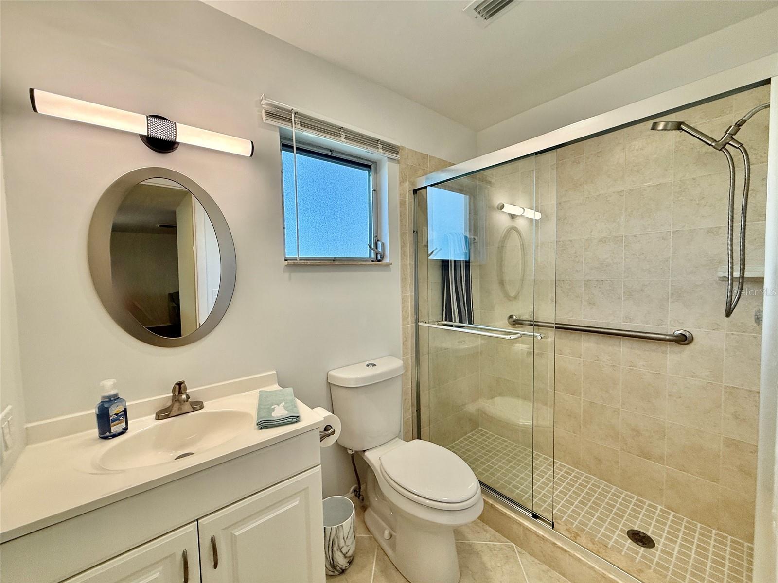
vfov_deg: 85.7
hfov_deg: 102.1
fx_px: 315
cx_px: 389
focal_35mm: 14
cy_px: 292
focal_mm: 2.22
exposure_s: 1/143
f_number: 2.2
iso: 80
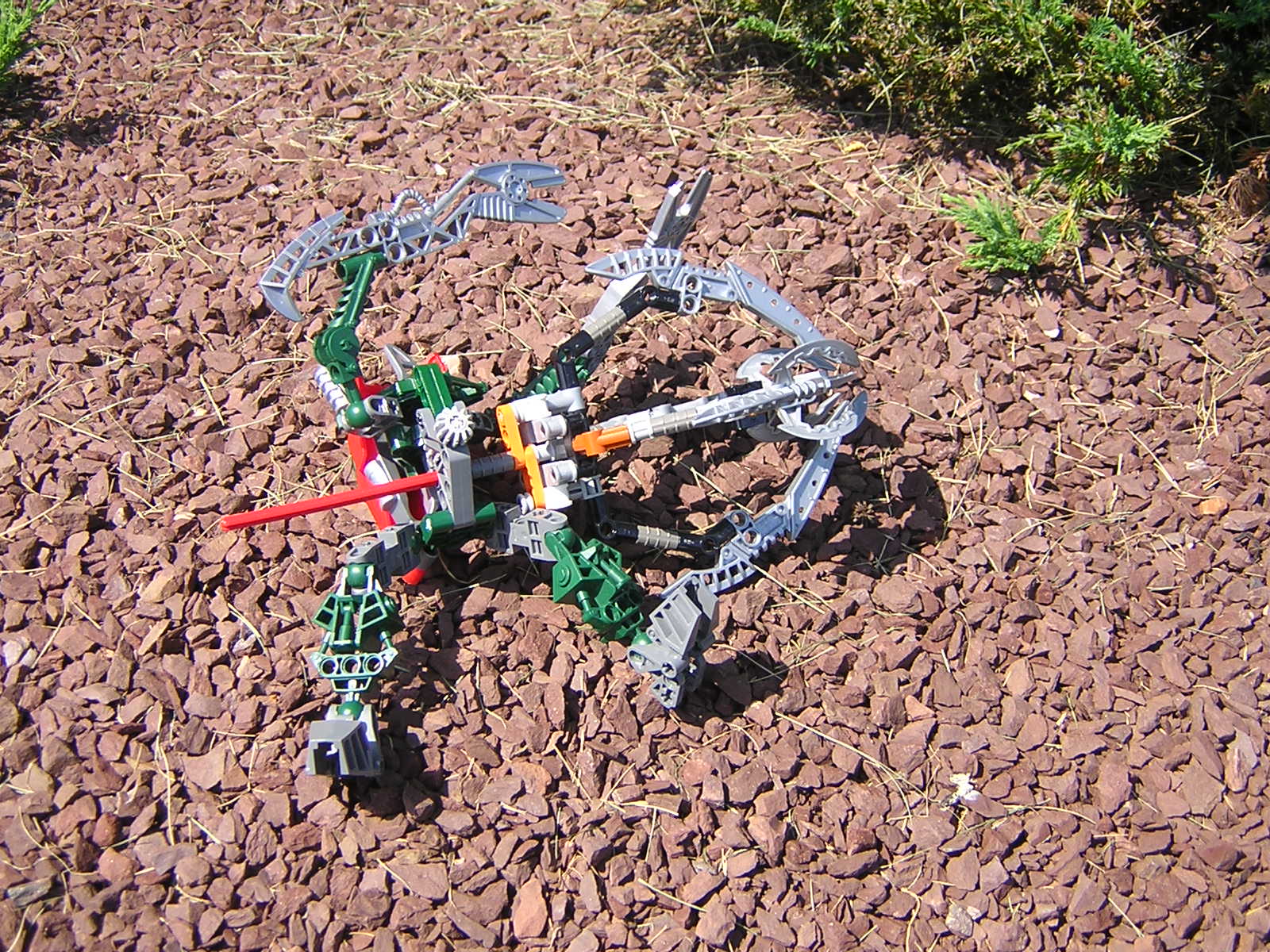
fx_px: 1724
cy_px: 476
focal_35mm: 47
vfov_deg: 30.9
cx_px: 635
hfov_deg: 40.4
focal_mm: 6.1
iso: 100
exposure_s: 1/497
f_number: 2.9
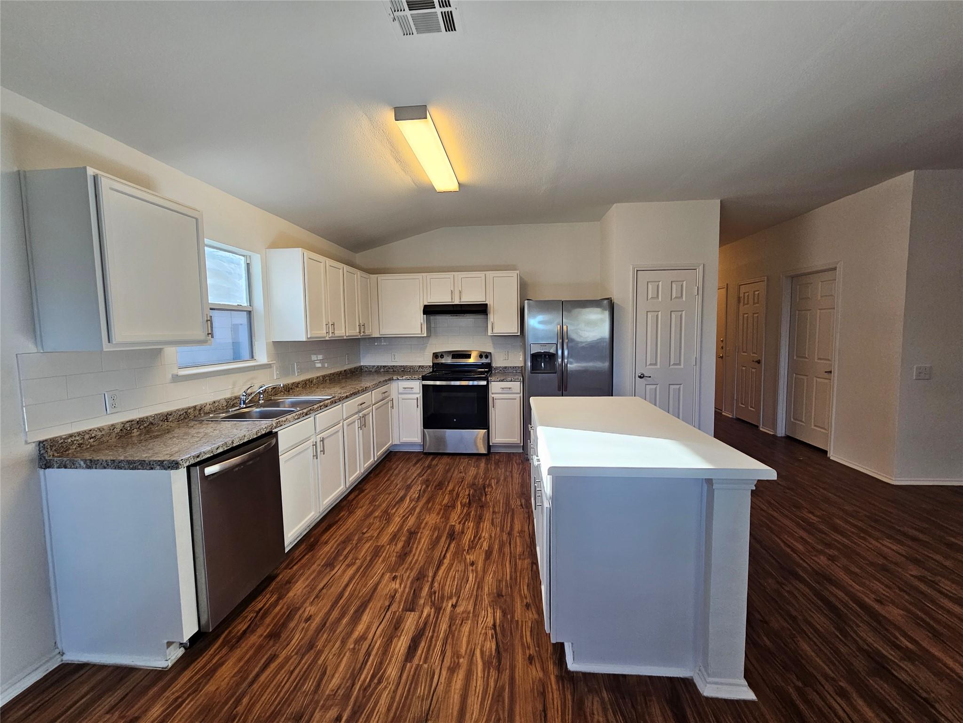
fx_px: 362
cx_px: 482
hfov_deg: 106.2
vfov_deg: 89.9
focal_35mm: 13
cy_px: 362
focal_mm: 2.2
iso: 160
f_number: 2.2
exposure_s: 1/60
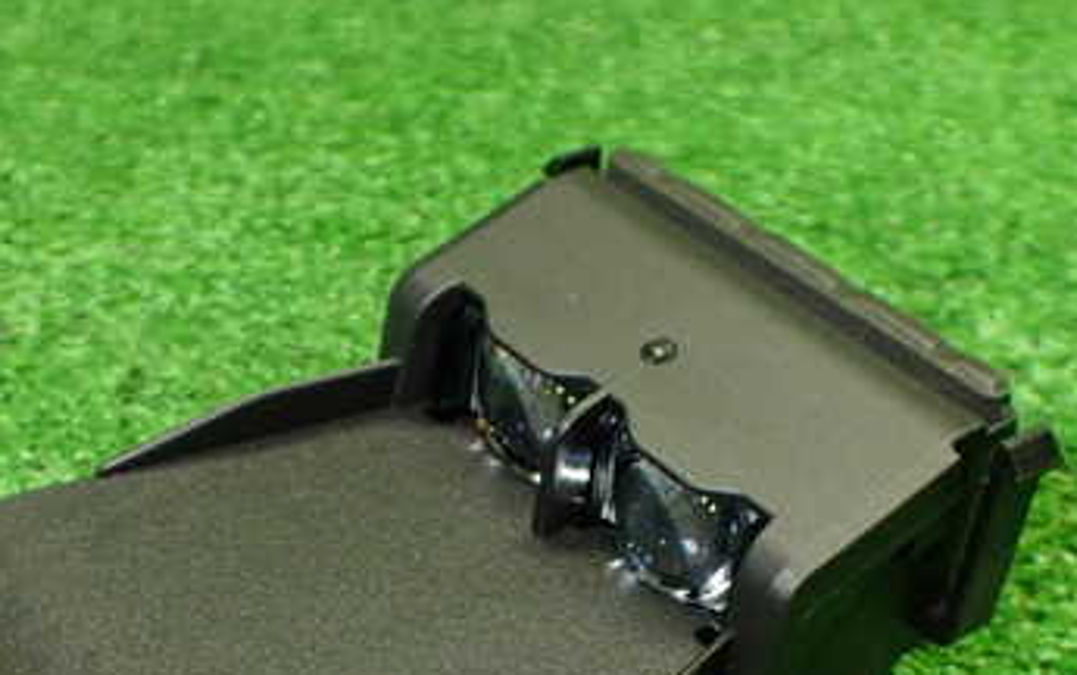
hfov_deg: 34.4
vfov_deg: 21.7
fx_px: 1733
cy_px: 572
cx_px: 428
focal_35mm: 59
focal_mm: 5.79
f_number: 2.4
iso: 800
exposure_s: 1/125
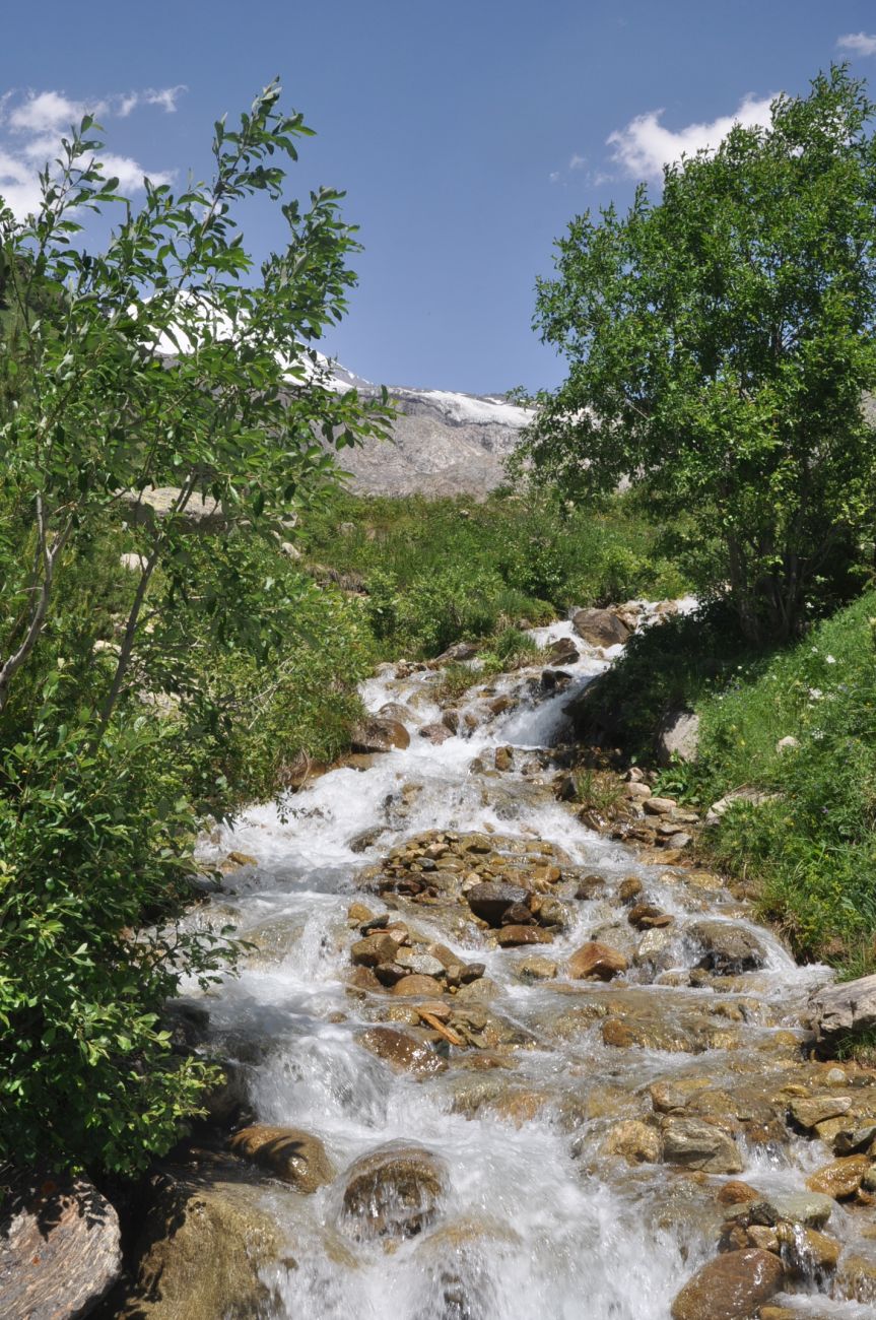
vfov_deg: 46.5
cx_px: 438
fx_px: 1537
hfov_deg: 31.8
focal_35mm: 42
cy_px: 660
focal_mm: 28
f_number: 16
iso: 200
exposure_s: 1/125
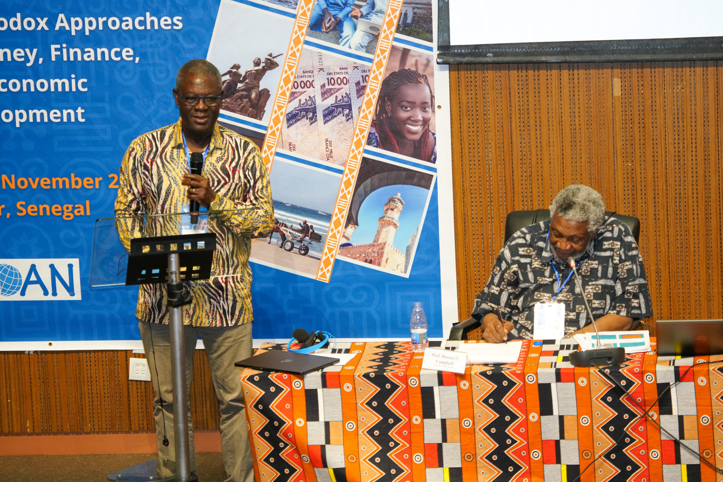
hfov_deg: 11.4
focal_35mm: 180
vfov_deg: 7.6
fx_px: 3616
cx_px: 362
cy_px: 241
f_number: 5
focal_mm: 180
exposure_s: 1/125
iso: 5000
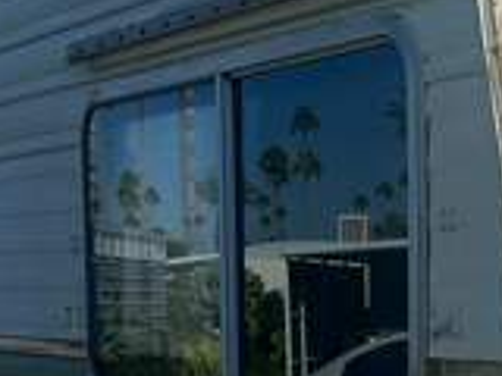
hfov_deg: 15.7
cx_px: 621
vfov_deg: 12.0
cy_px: 470
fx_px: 1740
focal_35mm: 120
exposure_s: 1/12048
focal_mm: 6.86
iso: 80
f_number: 1.78
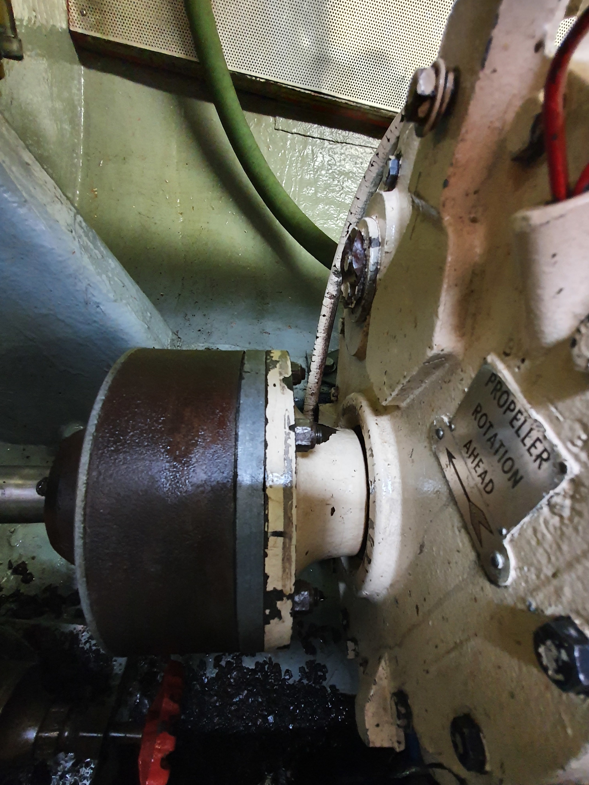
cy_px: 431
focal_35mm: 15
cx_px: 298
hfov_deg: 81.7
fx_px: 340
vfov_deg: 97.9
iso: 640
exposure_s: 1/25
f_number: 2.2
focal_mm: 1.8
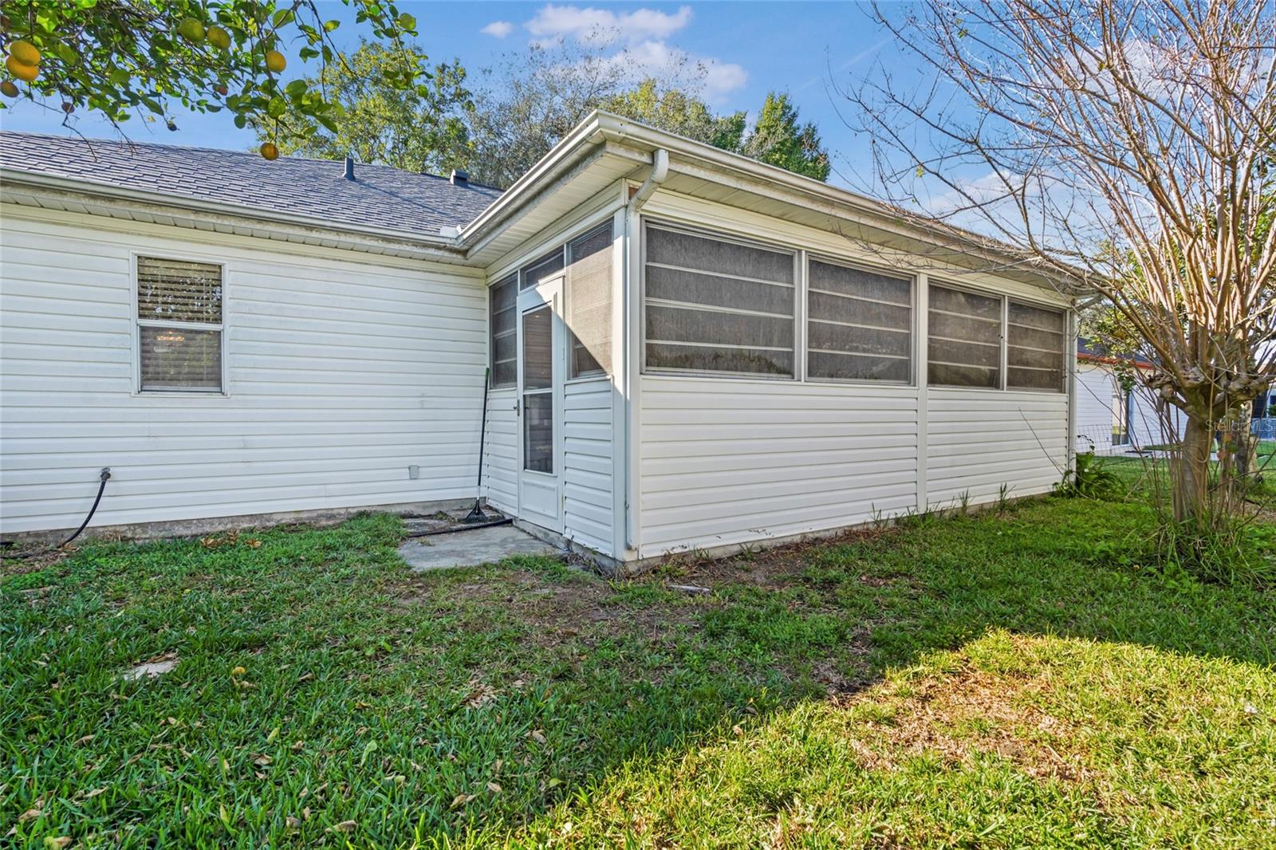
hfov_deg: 96.7
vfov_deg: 73.7
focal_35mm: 16
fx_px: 567
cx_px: 638
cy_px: 425
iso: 400
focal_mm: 16
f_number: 8
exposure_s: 1/80
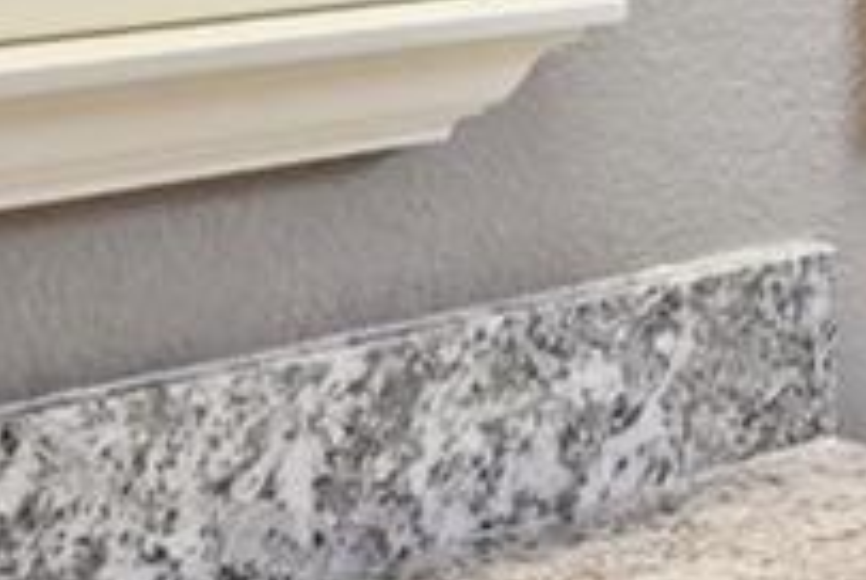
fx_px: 2843
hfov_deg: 15.5
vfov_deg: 11.1
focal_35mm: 118
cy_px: -341
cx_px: 1425
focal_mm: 15
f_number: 11
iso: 400
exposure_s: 1/10
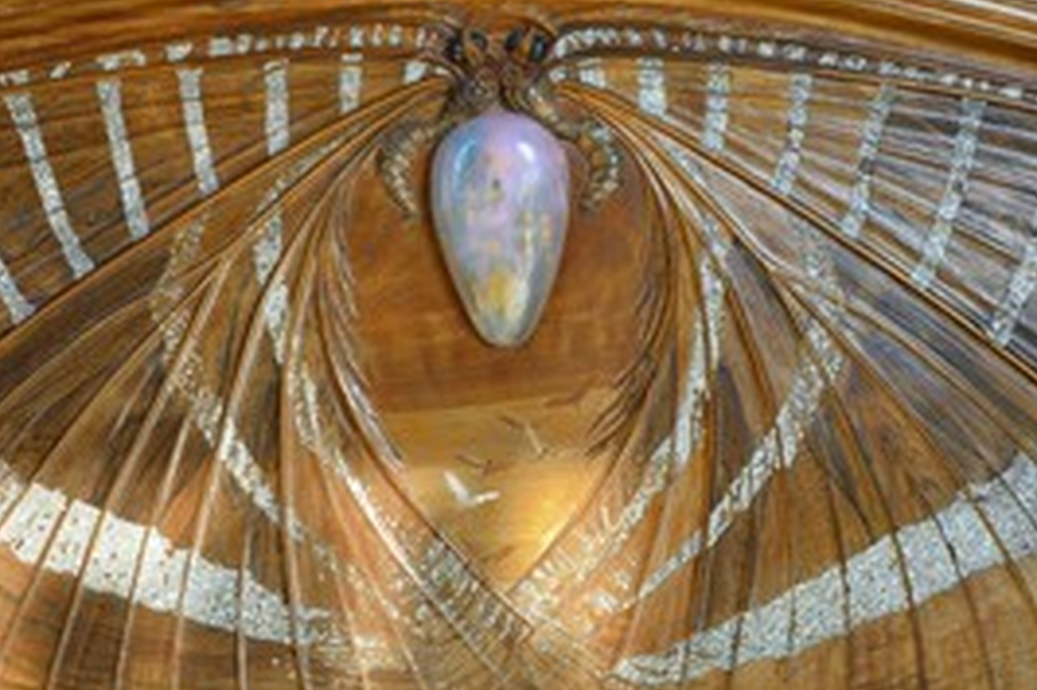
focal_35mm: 60
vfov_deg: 22.4
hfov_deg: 33.4
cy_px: 164
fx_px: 1727
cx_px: 515
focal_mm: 38
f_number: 7.1
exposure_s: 1/80
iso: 400
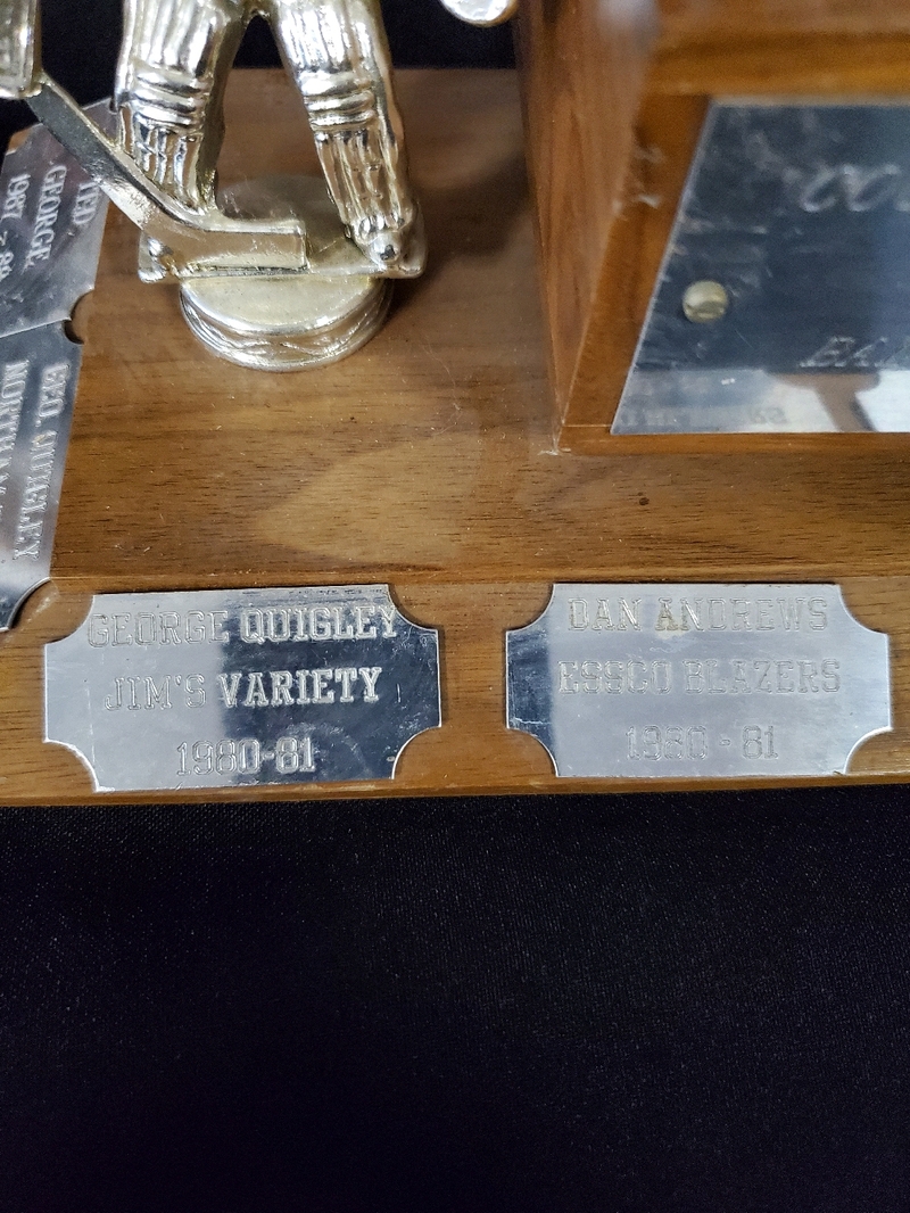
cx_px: 455
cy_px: 606
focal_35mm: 26
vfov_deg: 67.3
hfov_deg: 53.1
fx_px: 911
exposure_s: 1/40
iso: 800
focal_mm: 4.3
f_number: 1.5
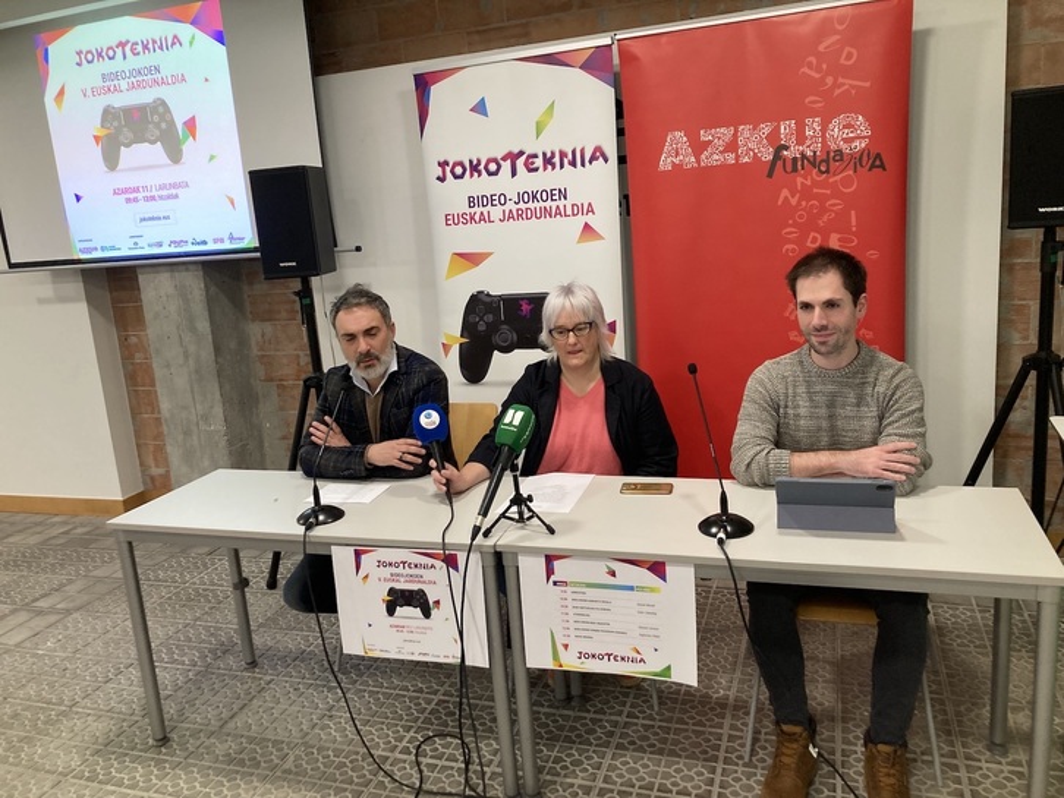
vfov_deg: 49.8
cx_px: 532
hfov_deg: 63.4
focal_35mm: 28
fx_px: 861
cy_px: 399
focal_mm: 3.99
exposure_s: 1/50
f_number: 1.8
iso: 160
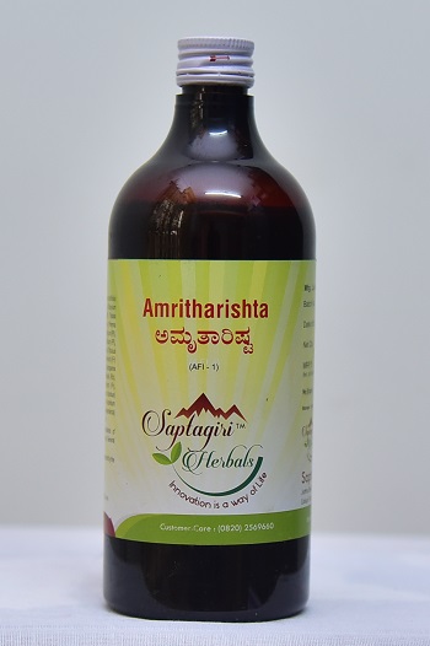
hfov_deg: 27.0
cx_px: 215
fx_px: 897
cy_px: 323
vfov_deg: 39.6
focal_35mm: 50
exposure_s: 1/125
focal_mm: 50
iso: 1250
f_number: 4
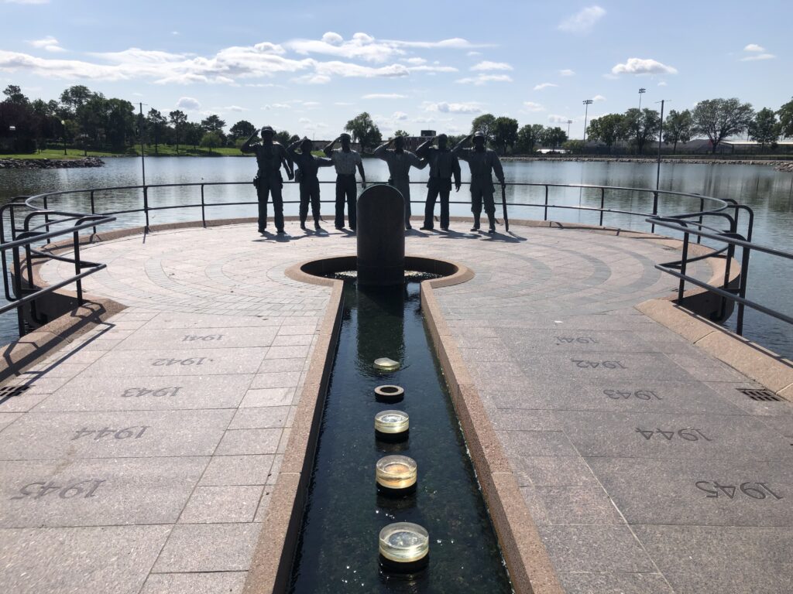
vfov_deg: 49.7
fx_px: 641
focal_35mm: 28
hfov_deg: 63.4
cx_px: 396
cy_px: 297
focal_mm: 3.99
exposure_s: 1/4425
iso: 20
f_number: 1.8
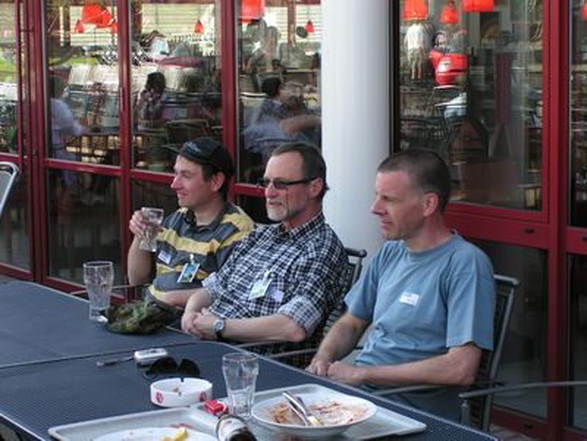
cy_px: 220
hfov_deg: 21.5
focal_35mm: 91
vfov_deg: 16.2
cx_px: 294
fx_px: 1543
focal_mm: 13.9
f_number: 4
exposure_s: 1/125
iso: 50
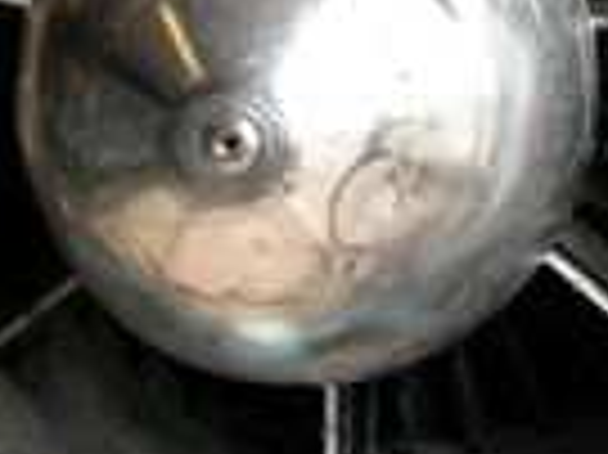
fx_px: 1878
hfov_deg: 18.4
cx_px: 320
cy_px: 49
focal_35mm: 107
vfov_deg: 13.7
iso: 100
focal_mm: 9.2
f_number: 4
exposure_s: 1/119
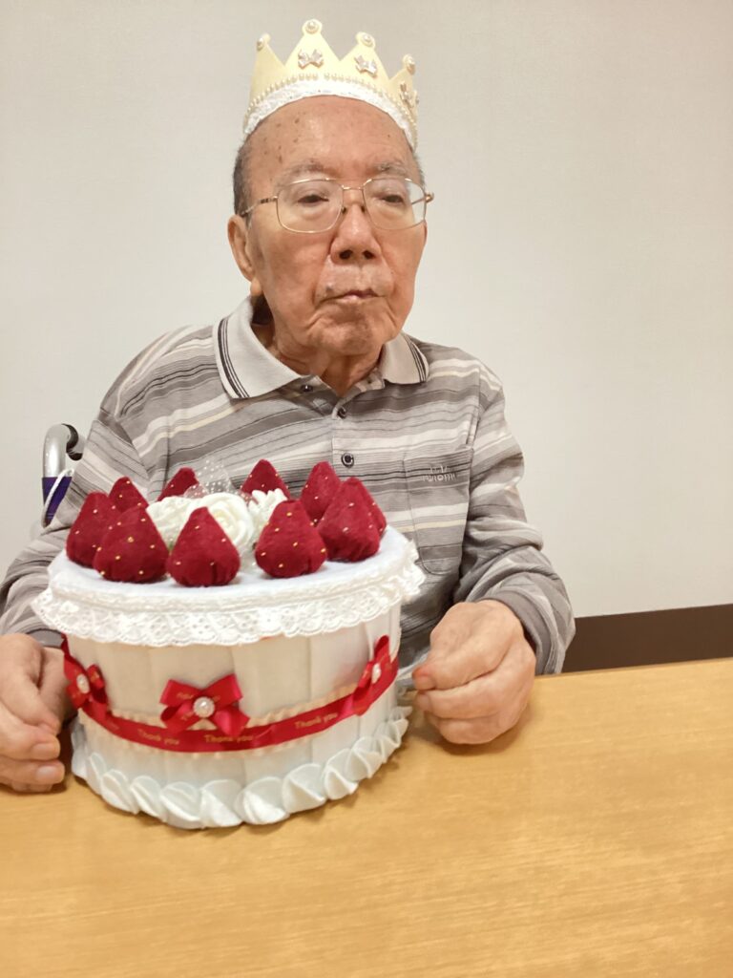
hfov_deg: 45.4
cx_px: 366
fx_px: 875
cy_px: 489
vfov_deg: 58.4
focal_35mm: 31
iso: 320
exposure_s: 1/33
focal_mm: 3.3
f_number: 2.4
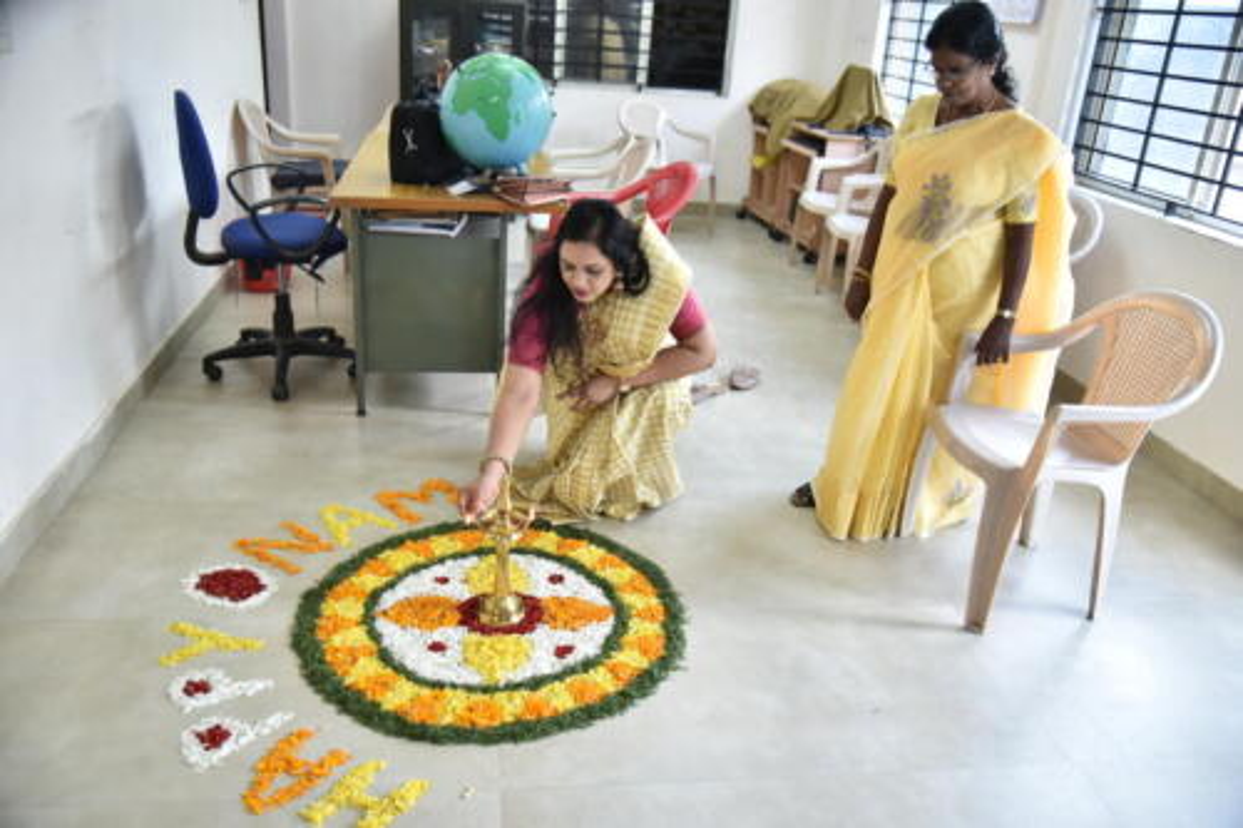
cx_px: 622
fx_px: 1035
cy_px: 414
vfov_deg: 43.6
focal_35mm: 30
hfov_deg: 61.9
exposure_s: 1/160
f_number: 6.3
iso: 1600
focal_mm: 30
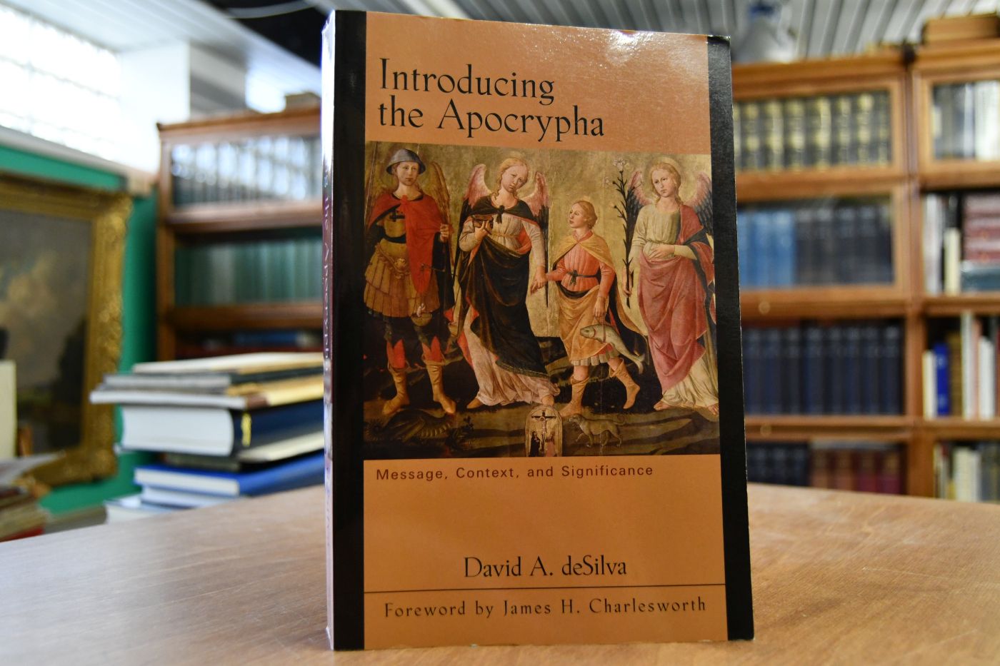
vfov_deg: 40.0
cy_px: 333
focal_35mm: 33
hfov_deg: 57.2
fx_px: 916
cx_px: 500
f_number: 3.5
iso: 2000
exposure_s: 1/125
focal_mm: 22
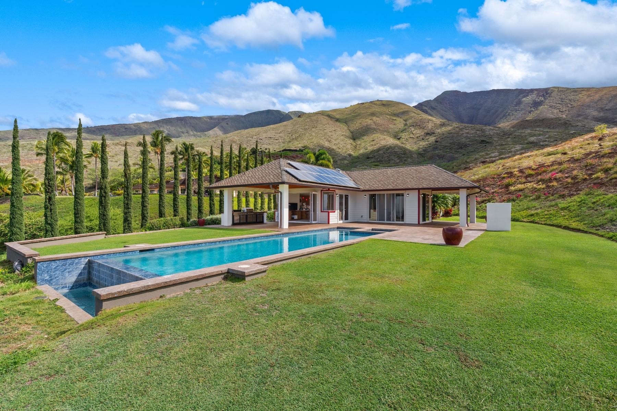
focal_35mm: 16
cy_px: 206
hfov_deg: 96.7
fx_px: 274
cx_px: 308
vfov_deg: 73.7
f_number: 8
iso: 100
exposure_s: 1/200
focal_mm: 16
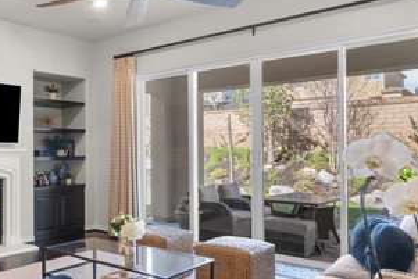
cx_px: 93
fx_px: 395
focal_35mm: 34
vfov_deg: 38.9
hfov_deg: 52.7
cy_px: 155
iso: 2000
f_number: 8
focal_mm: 16
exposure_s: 1/10
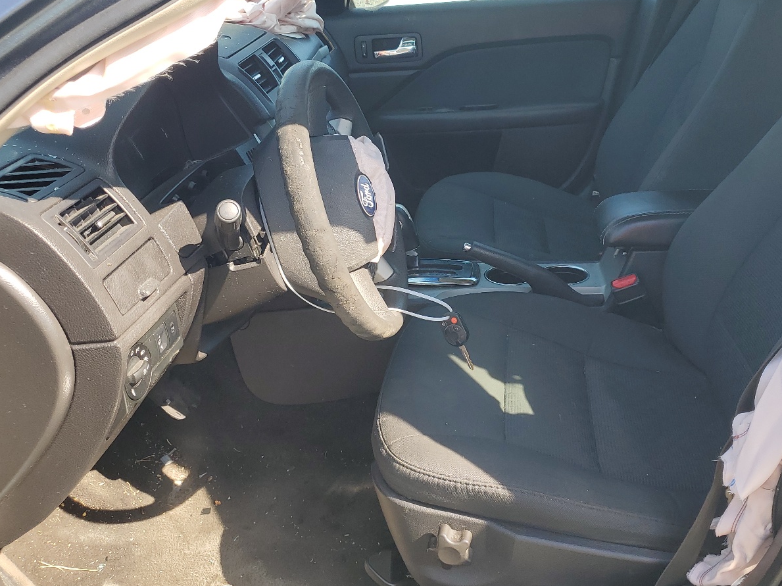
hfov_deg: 52.4
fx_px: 790
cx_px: 457
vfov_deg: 40.5
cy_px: 237
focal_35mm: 35
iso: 50
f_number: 1.5
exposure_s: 1/500
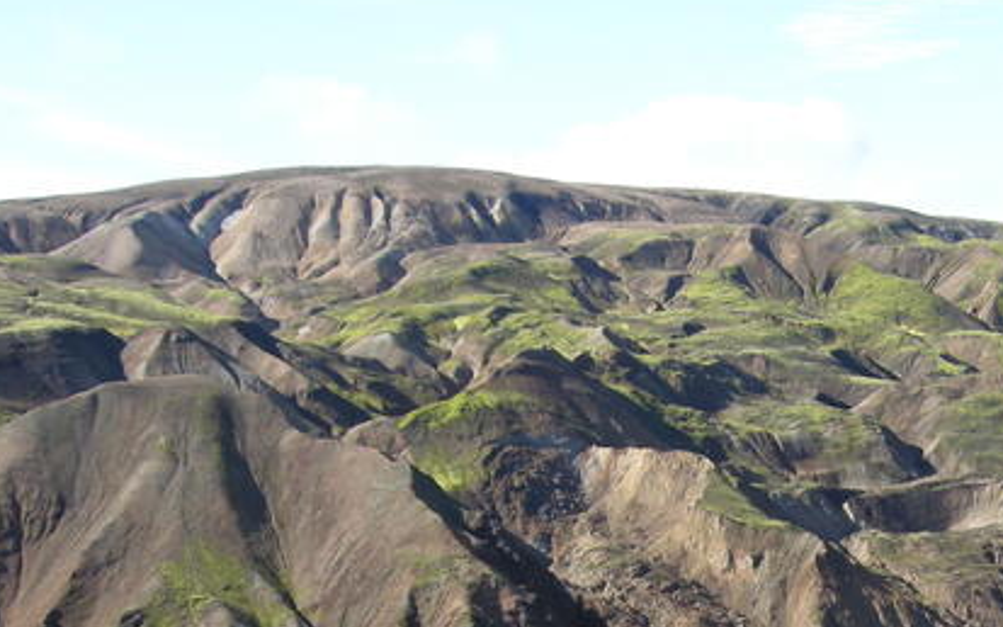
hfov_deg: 21.6
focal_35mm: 92
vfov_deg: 13.6
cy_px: 860
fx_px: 2514
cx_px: 1037
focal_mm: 7.5
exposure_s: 1/251
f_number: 4.8
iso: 100
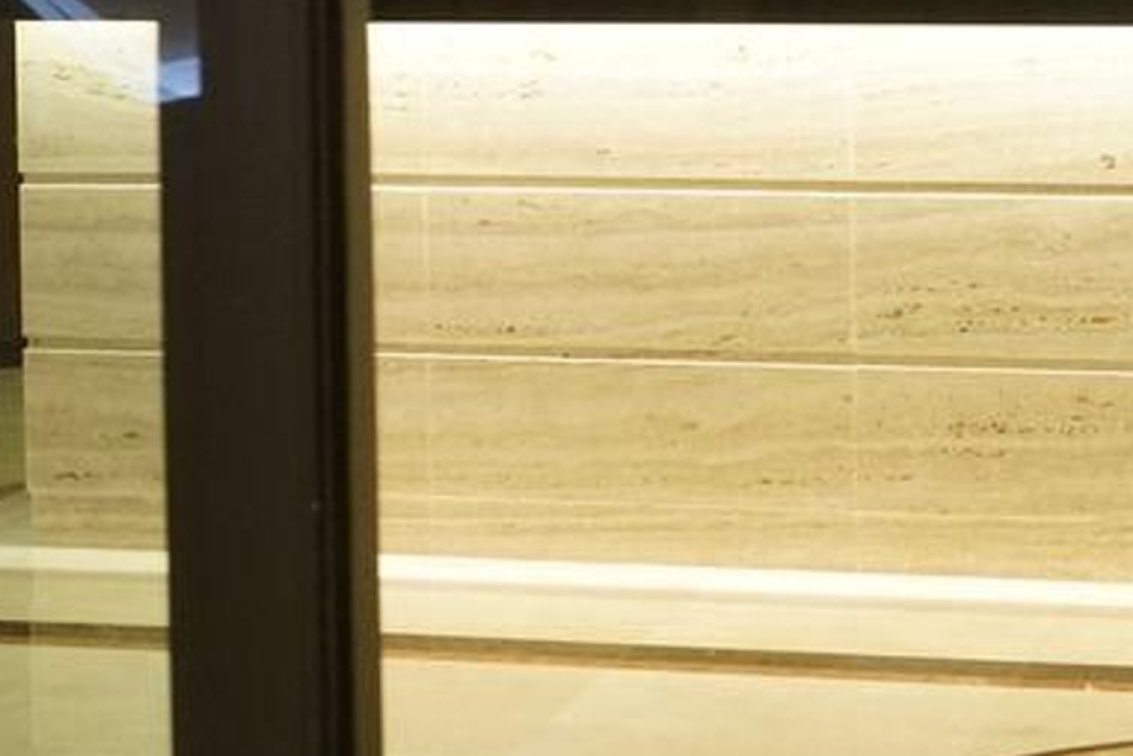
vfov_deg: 11.3
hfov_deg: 17.3
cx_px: 763
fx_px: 3713
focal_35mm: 118
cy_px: -238
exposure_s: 1/125
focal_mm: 44
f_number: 4.5
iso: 3200
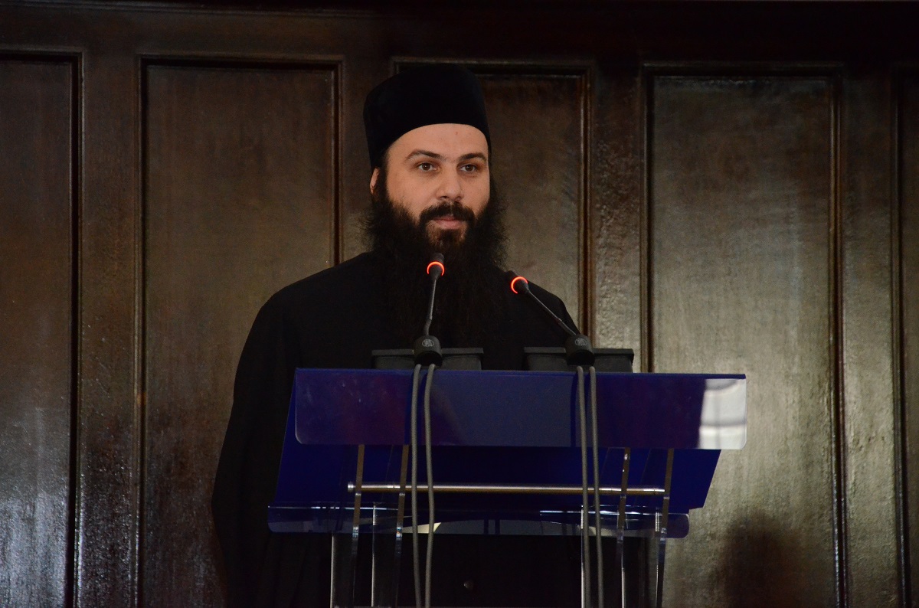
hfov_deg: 13.1
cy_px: 304
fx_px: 4011
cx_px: 460
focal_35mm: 158
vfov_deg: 8.7
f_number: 5.6
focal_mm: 105
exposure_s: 1/60
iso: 5000
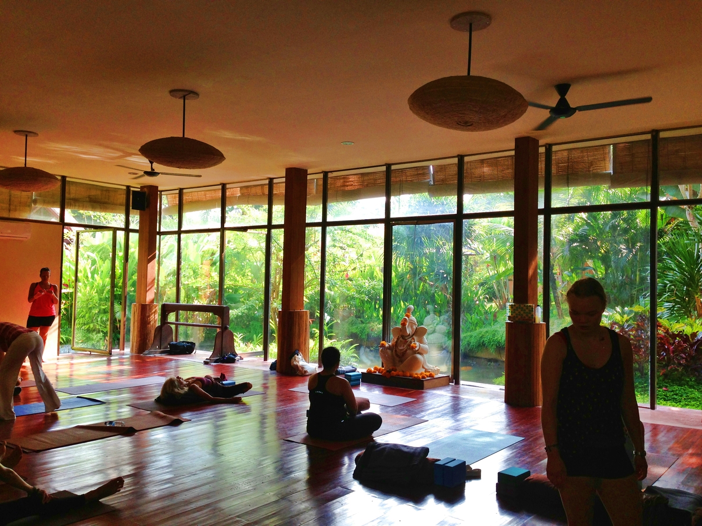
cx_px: 351
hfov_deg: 55.4
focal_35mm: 33
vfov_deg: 42.9
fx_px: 669
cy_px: 263
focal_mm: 4.13
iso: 64
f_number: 2.4
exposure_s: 1/120
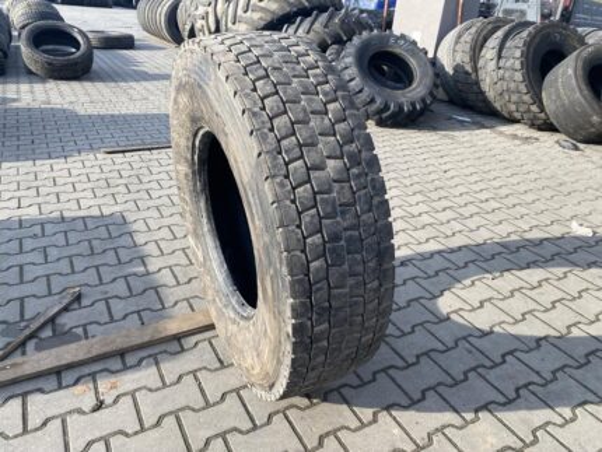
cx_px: 301
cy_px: 226
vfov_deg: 53.1
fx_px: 452
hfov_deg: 67.3
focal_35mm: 26
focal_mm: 4.25
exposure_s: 1/644
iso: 32
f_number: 1.8
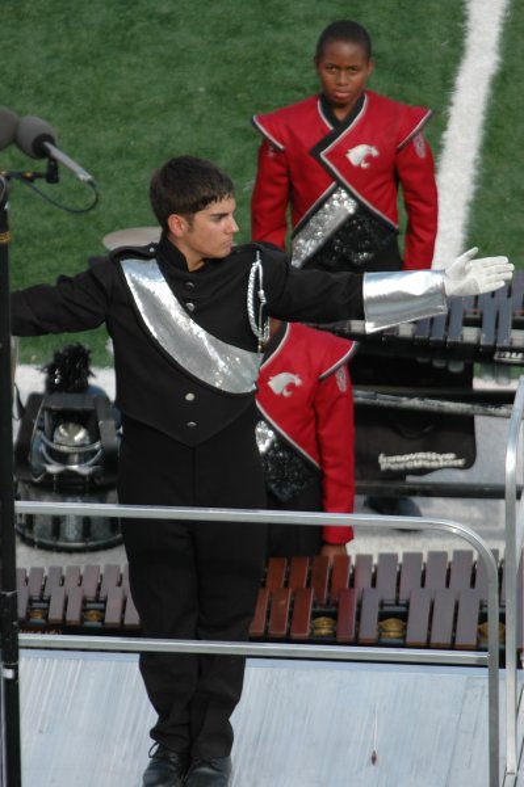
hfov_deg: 2.4
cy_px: 394
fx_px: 12466
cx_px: 262
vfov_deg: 3.6
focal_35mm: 570
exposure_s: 1/400
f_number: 5.6
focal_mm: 380
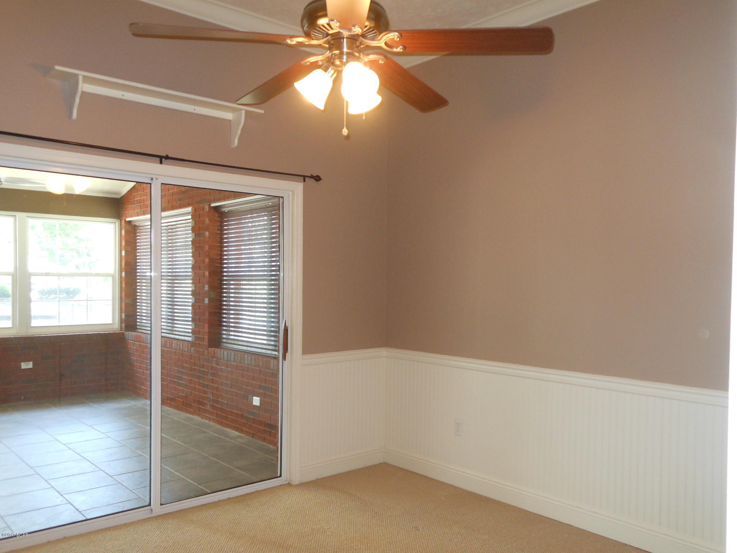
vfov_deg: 48.2
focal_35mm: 29
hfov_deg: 61.7
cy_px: 276
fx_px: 617
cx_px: 368
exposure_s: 1/25
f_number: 3.3
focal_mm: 5.2
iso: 250
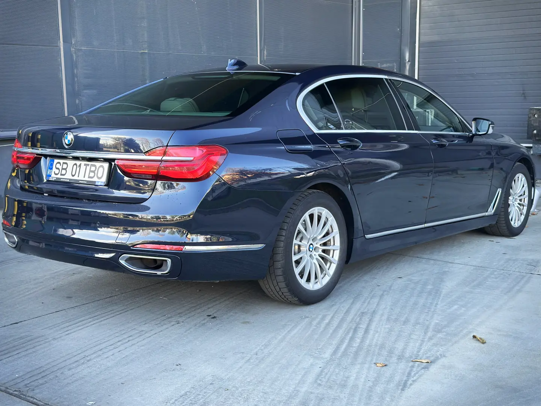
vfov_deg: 30.3
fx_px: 750
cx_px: 270
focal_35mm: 48
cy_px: 203
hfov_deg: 39.7
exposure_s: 1/214
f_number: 1.78
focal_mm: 6.86
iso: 80
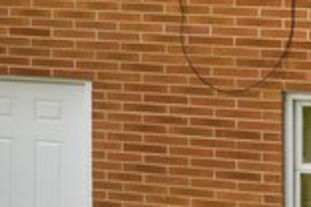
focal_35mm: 195
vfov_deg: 6.9
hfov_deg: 10.0
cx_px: -257
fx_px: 1684
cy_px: -170
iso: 100
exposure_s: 1/60
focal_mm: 10.26
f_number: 4.5
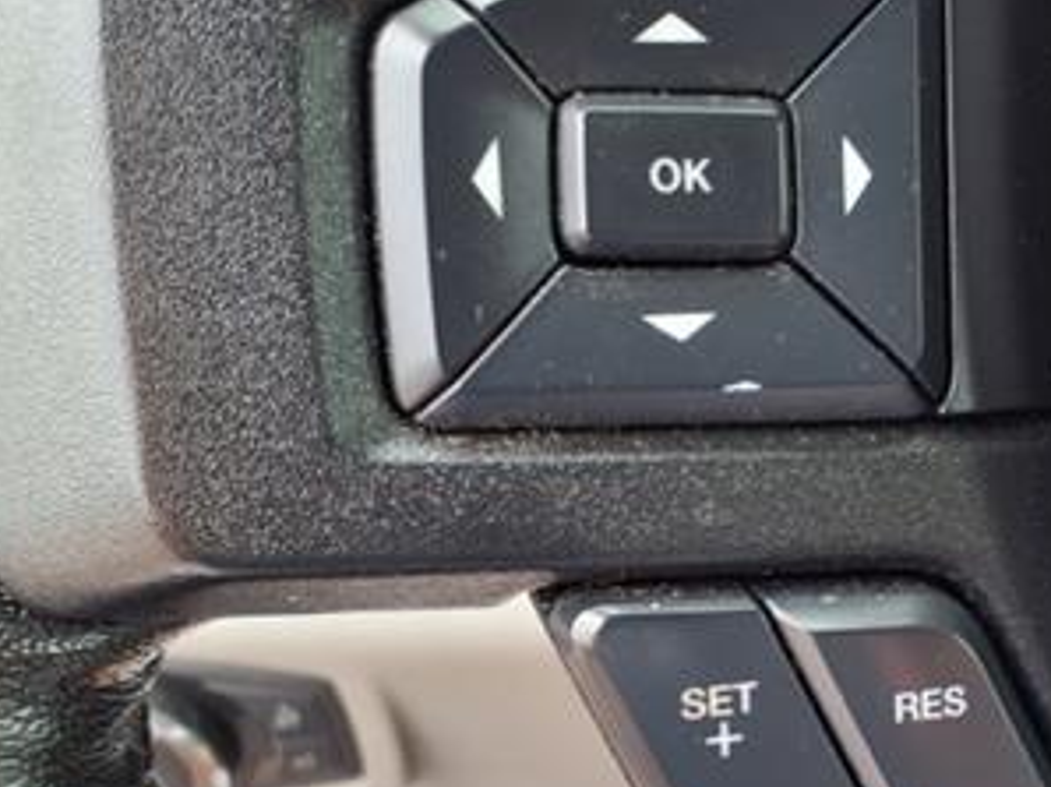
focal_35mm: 58
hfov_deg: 32.2
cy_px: 554
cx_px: 875
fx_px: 1760
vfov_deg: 25.0
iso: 40
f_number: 1.9
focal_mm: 3.58
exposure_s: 1/60.2
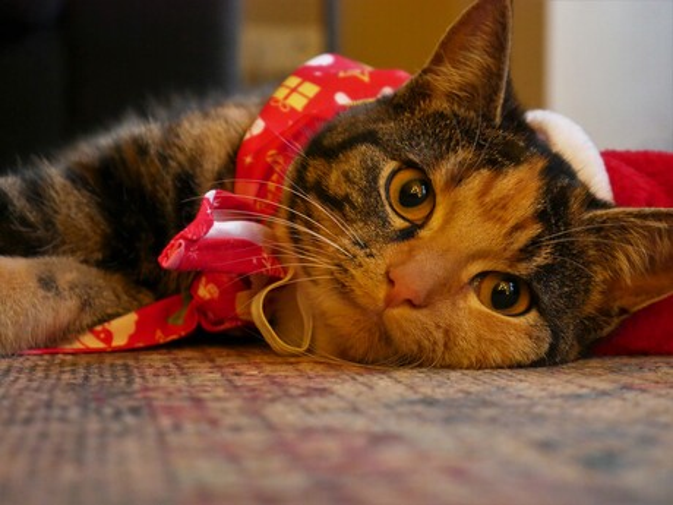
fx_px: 1555
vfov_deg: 18.4
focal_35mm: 80
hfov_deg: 24.4
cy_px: 252
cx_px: 336
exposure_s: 1/2.5
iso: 3200
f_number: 5.6
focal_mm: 40
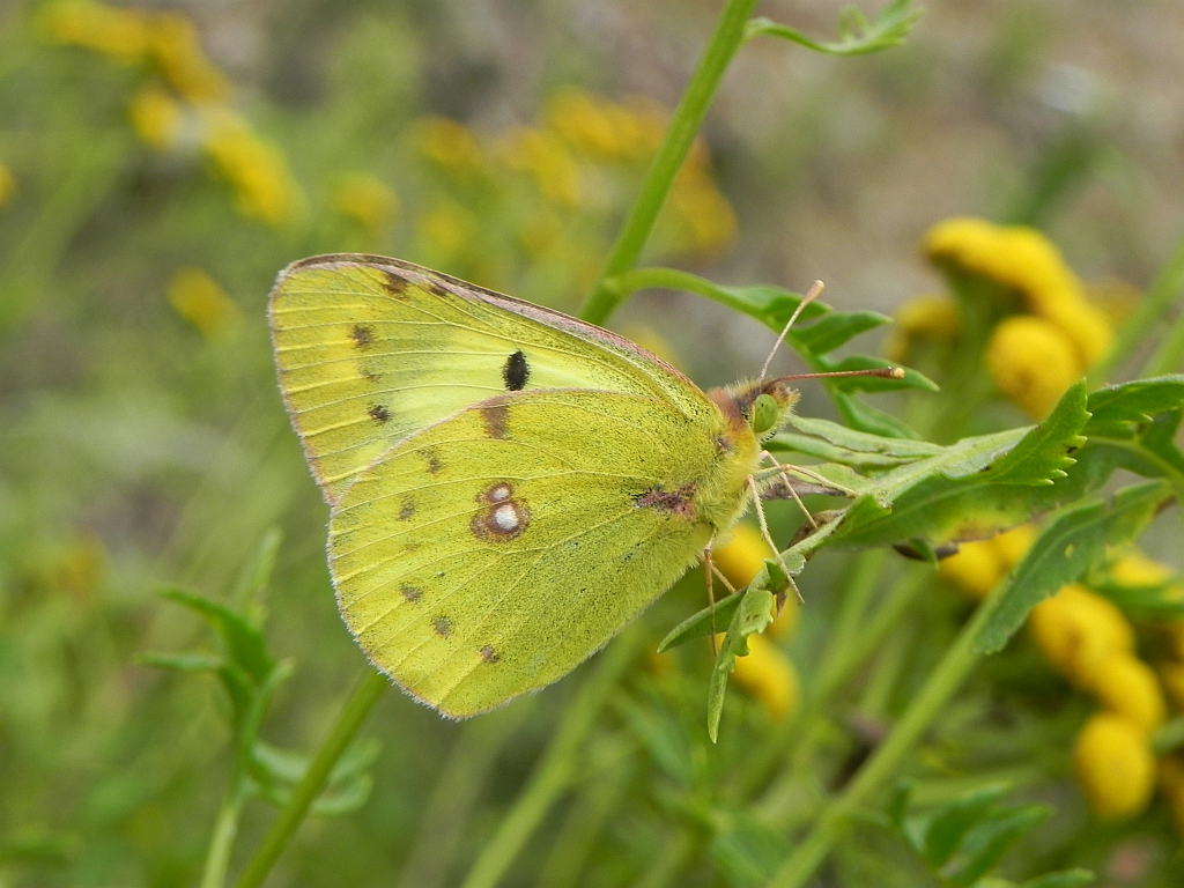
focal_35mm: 95
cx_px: 592
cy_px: 444
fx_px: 3249
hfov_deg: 20.7
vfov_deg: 15.6
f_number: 6.3
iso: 160
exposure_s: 1/248
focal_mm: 16.9
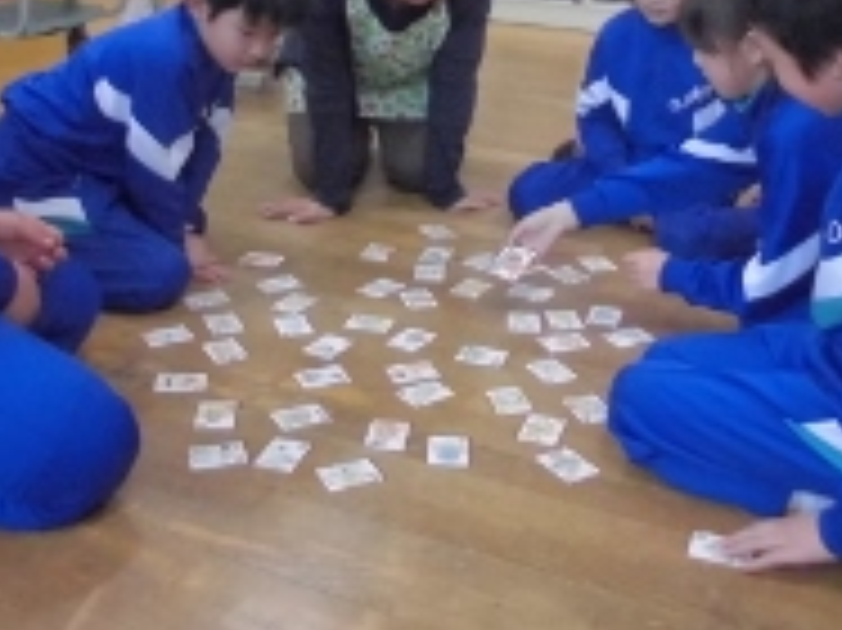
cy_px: 32
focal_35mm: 50
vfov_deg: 27.7
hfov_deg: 38.2
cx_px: 441
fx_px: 1215
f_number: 3.5
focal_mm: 4.6
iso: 400
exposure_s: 1/60
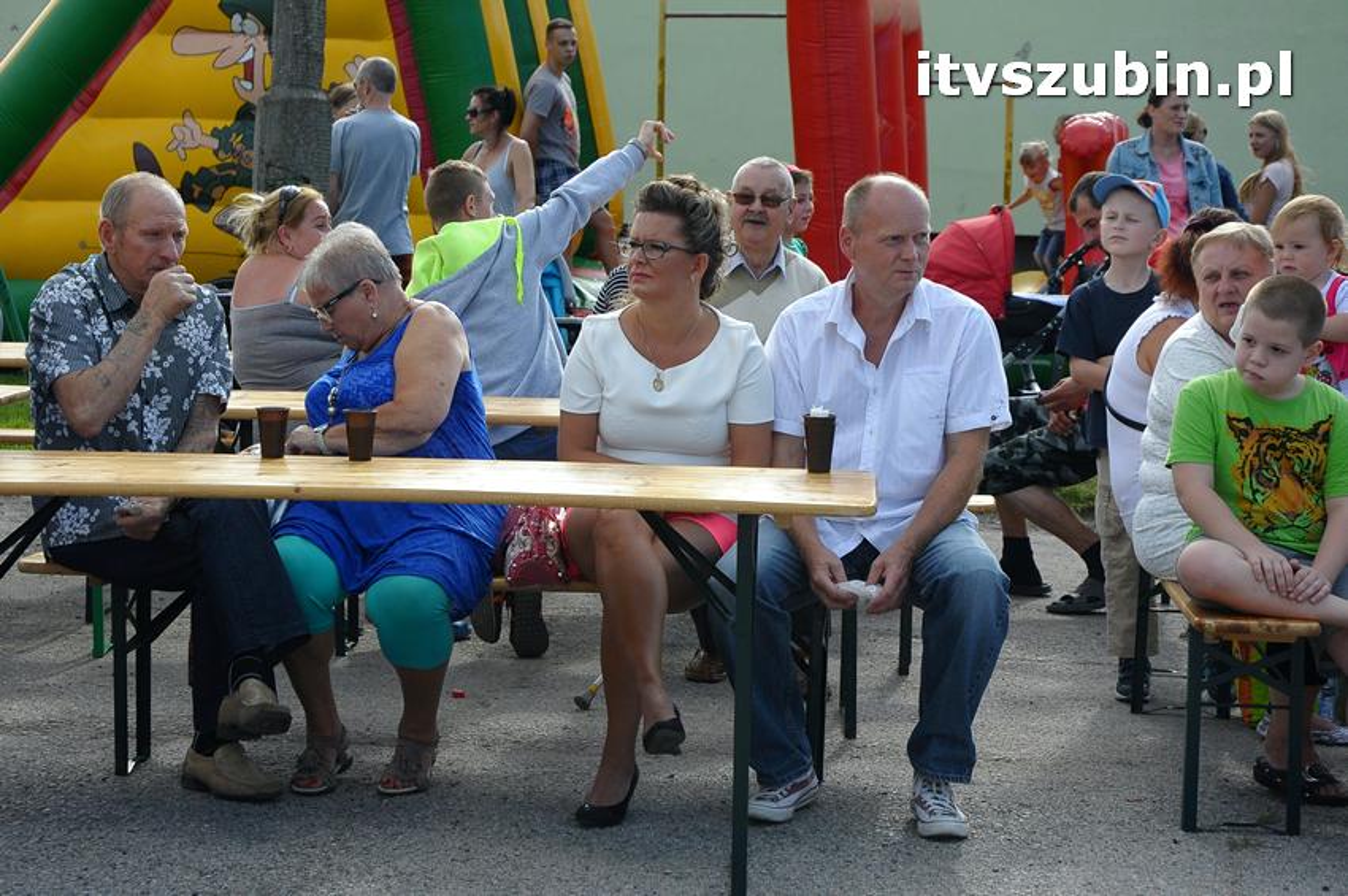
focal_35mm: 90
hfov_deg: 22.6
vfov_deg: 15.2
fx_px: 3367
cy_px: 448
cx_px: 674
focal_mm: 60
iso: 800
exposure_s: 1/1000
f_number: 8
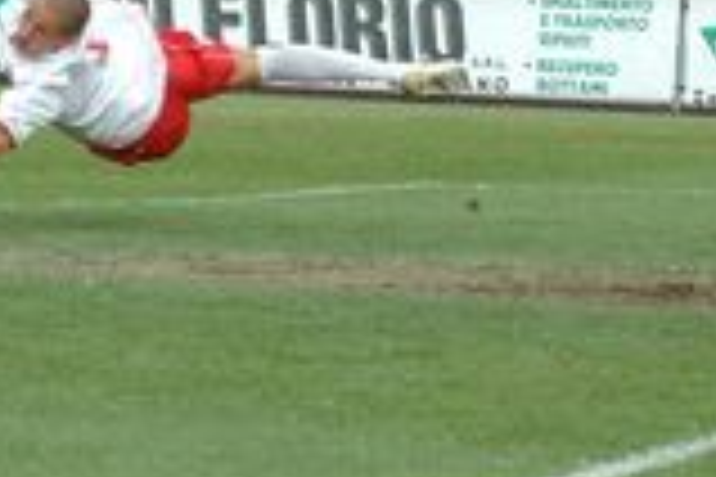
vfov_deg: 2.9
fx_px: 9347
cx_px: 189
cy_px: 29
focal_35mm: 470
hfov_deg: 4.4
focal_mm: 78
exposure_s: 1/320
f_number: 9
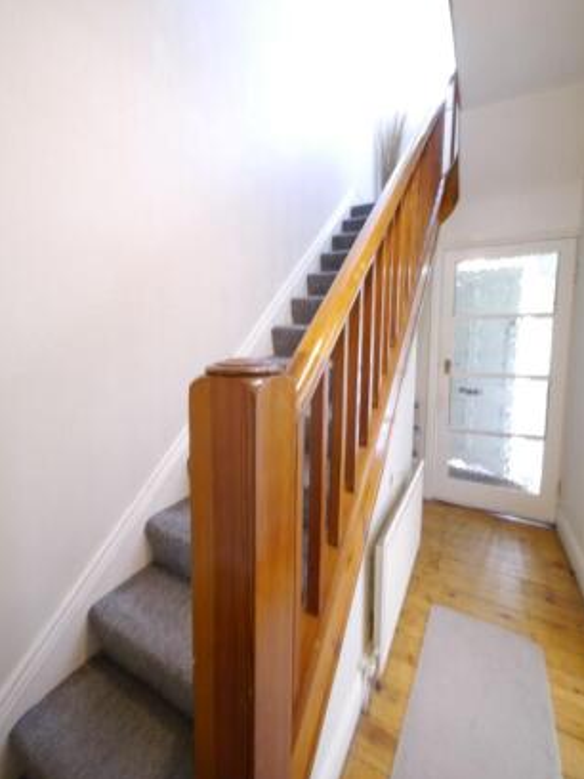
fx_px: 337
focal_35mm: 15
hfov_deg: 81.7
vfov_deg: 98.1
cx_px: 279
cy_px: 368
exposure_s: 1/10
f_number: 4
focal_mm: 7
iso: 800
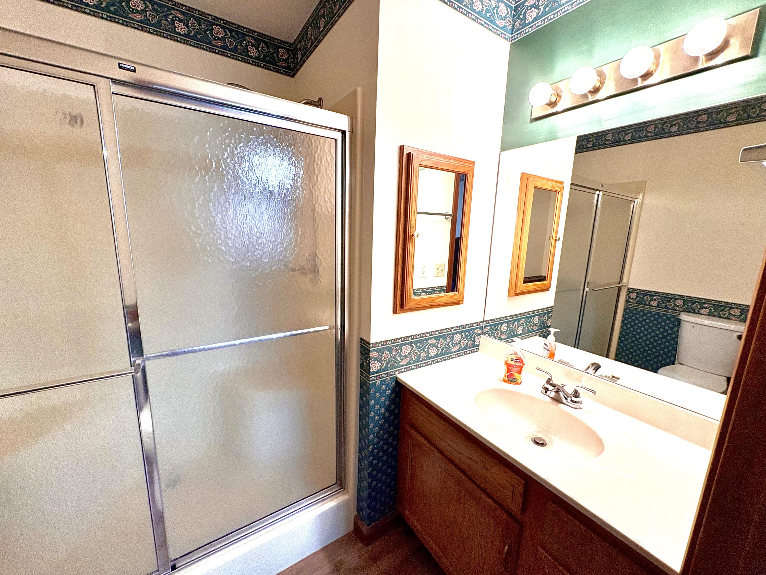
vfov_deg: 85.7
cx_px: 383
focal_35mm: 14
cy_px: 288
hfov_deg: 102.1
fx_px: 310
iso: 160
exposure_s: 1/60
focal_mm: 2.22
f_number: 2.2
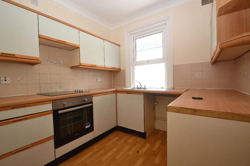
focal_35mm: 15
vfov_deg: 77.3
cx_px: 125
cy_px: 83
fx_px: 104
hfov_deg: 100.4
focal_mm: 10
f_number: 5.6
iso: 320
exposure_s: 1/125
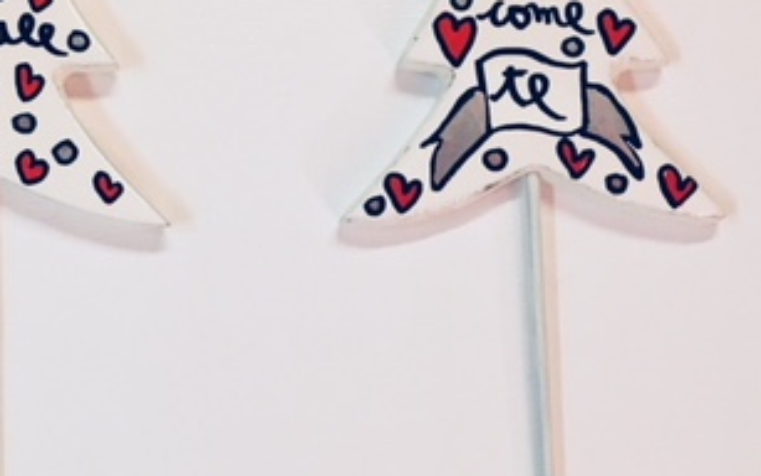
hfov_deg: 31.7
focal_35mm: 64
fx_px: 1328
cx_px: 258
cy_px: 342
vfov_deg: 20.2
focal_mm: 4.15
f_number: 2.2
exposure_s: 1/33
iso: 100
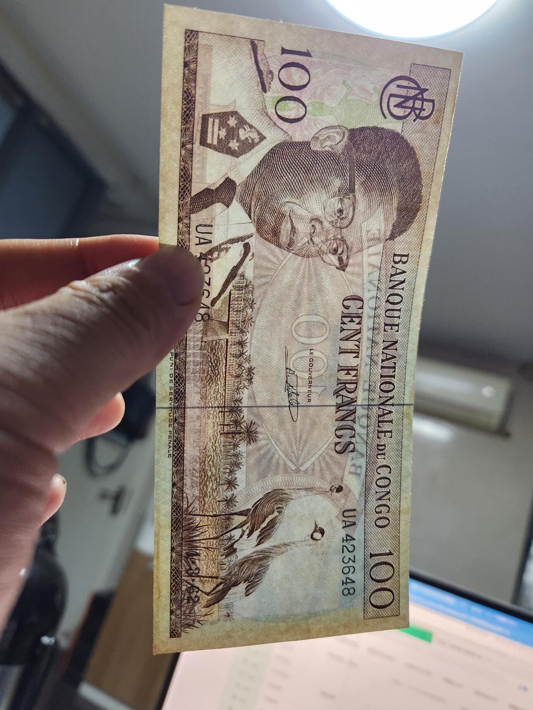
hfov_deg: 56.8
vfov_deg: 71.6
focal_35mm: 24
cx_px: 256
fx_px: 493
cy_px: 347
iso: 1000
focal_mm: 5.4
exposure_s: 1/100
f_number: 1.8
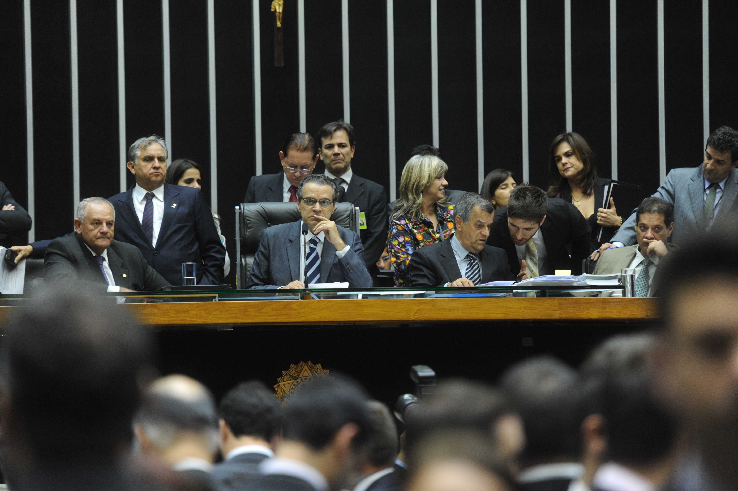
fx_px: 3278
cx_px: 369
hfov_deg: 12.8
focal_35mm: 160
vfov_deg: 8.6
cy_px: 246
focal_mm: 160
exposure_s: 1/60
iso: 1600
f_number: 2.8
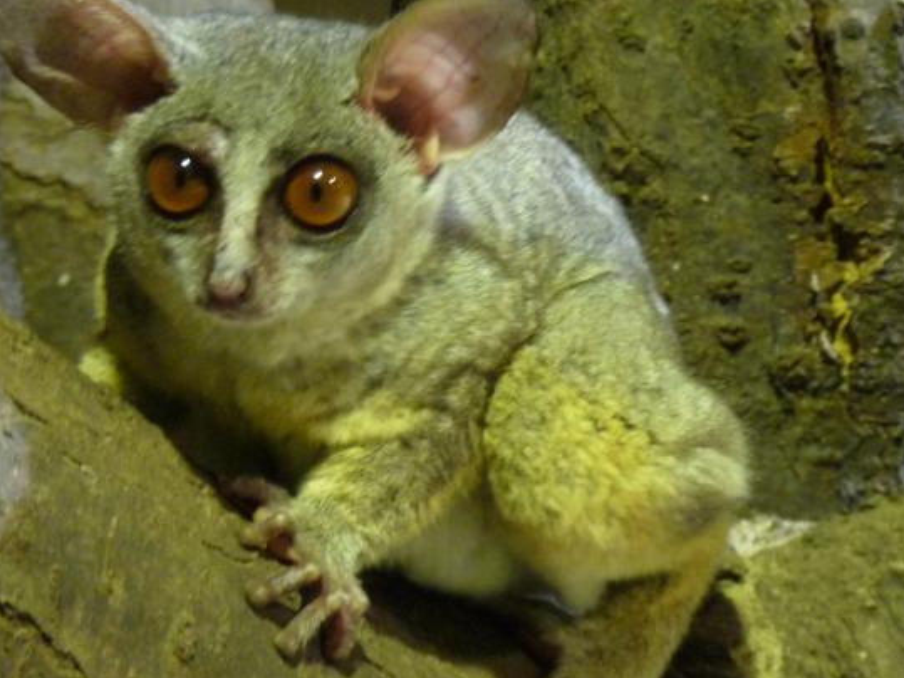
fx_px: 9295
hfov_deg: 5.6
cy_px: 329
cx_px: 347
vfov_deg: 4.2
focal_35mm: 356
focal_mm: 36.4
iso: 400
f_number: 4.5
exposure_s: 1/4
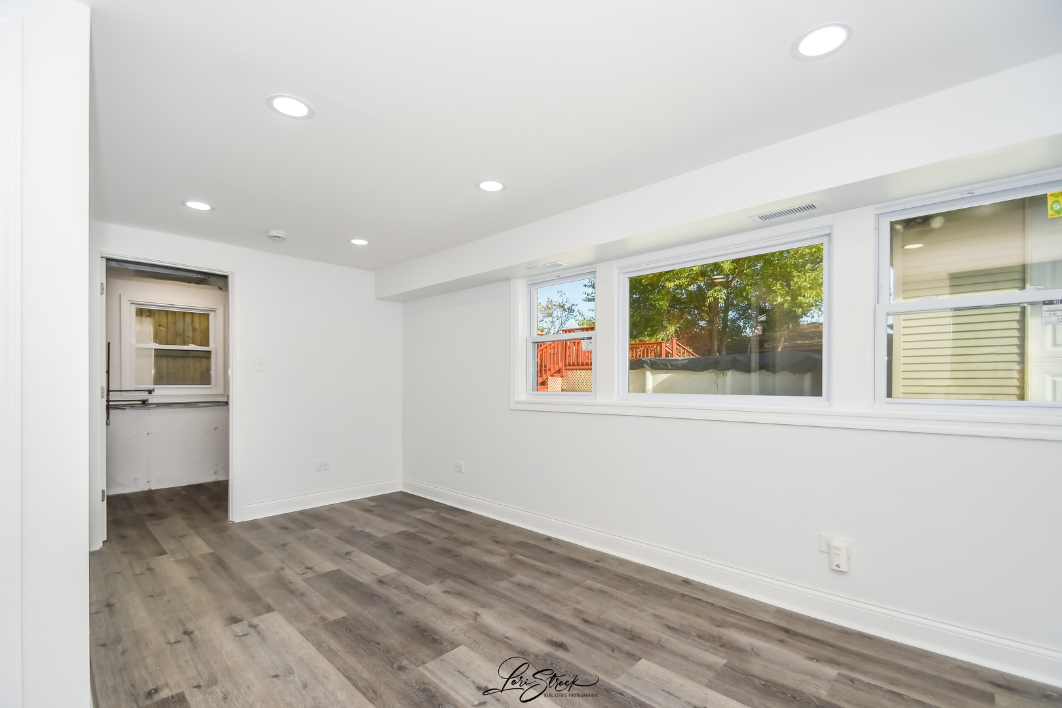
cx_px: 531
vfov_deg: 77.3
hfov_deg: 100.4
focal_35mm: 15
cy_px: 354
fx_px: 442
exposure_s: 1/1250
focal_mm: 10
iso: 400
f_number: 8
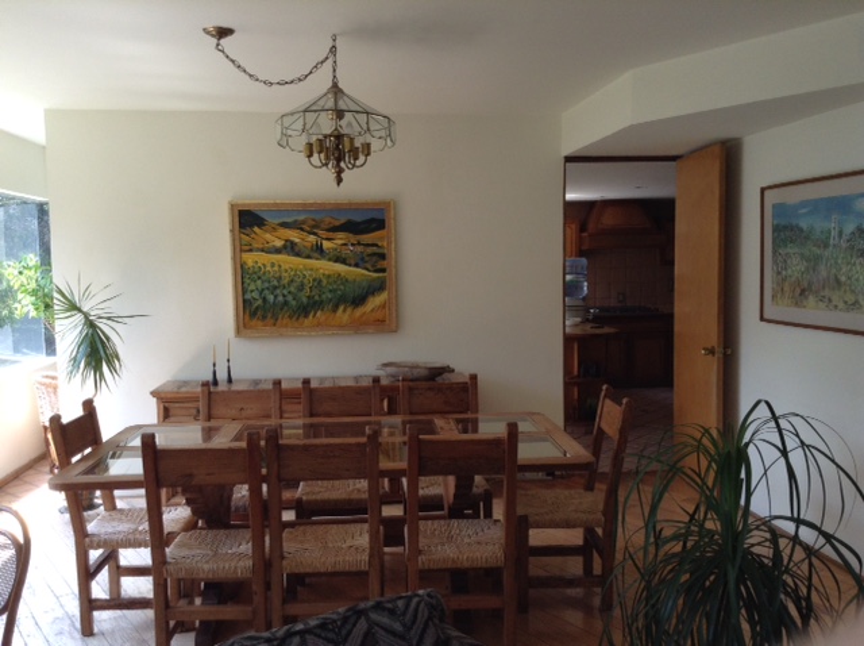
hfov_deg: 55.4
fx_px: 822
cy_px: 323
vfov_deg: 42.8
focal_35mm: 33
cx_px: 432
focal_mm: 3.3
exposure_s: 1/120
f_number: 2.4
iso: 50
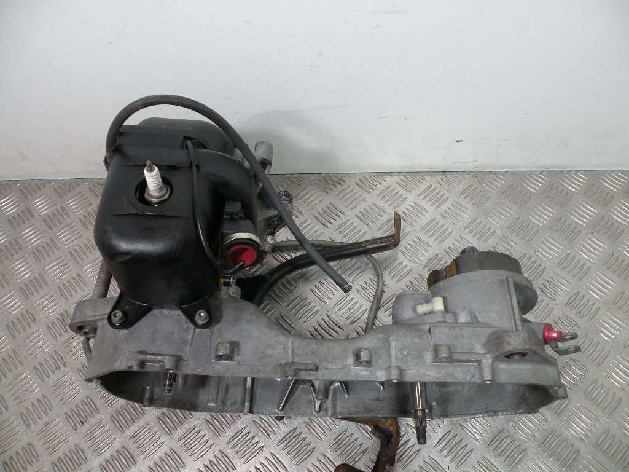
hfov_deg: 65.3
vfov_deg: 51.4
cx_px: 314
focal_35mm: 27
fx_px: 491
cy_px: 236
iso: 64
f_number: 3.2
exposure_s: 1/67.4
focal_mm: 4.7
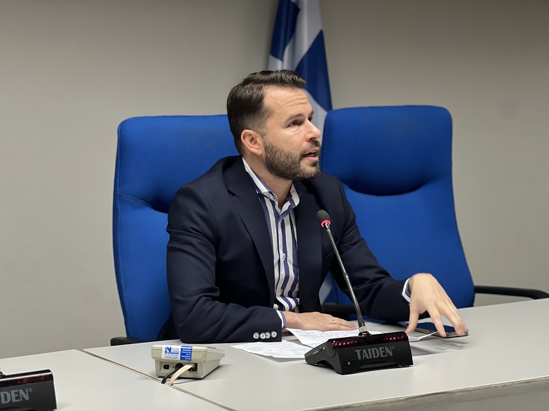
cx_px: 274
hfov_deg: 25.3
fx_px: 1221
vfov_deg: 19.1
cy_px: 206
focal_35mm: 77
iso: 200
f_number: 2.8
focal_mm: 9
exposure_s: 1/33
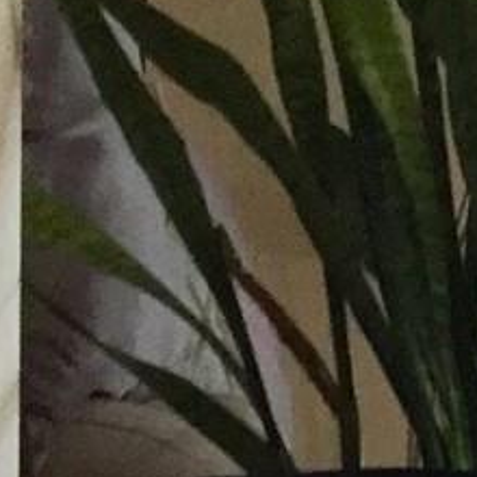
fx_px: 2900
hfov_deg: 7.5
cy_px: 716
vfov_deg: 9.2
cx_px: 1683
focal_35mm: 186
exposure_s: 1/30
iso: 200
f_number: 2.2
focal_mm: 4.15
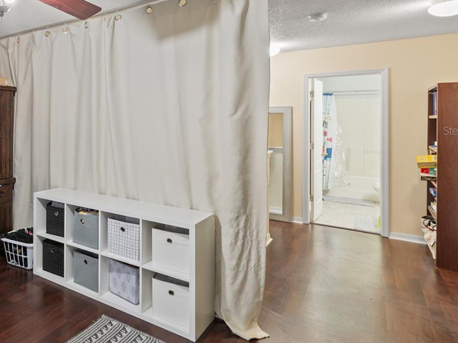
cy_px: 130
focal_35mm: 27
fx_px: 357
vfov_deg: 50.9
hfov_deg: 55.4
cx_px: 35
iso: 160
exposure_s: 3
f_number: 7.1
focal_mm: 14
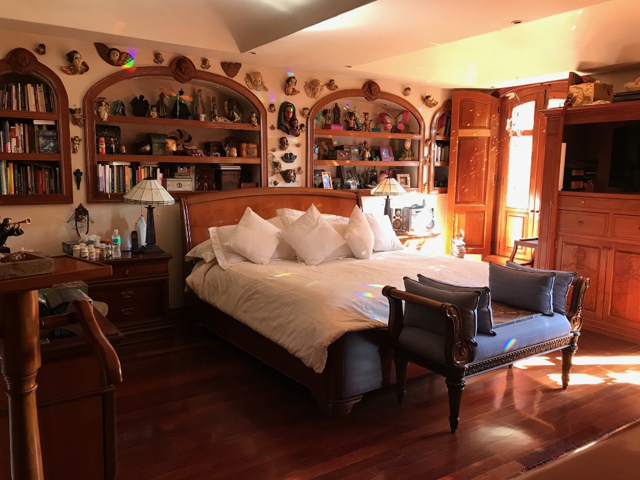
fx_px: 518
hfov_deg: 63.4
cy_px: 240
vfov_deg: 49.7
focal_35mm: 28
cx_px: 320
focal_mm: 3.99
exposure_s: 1/15
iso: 40
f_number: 1.8
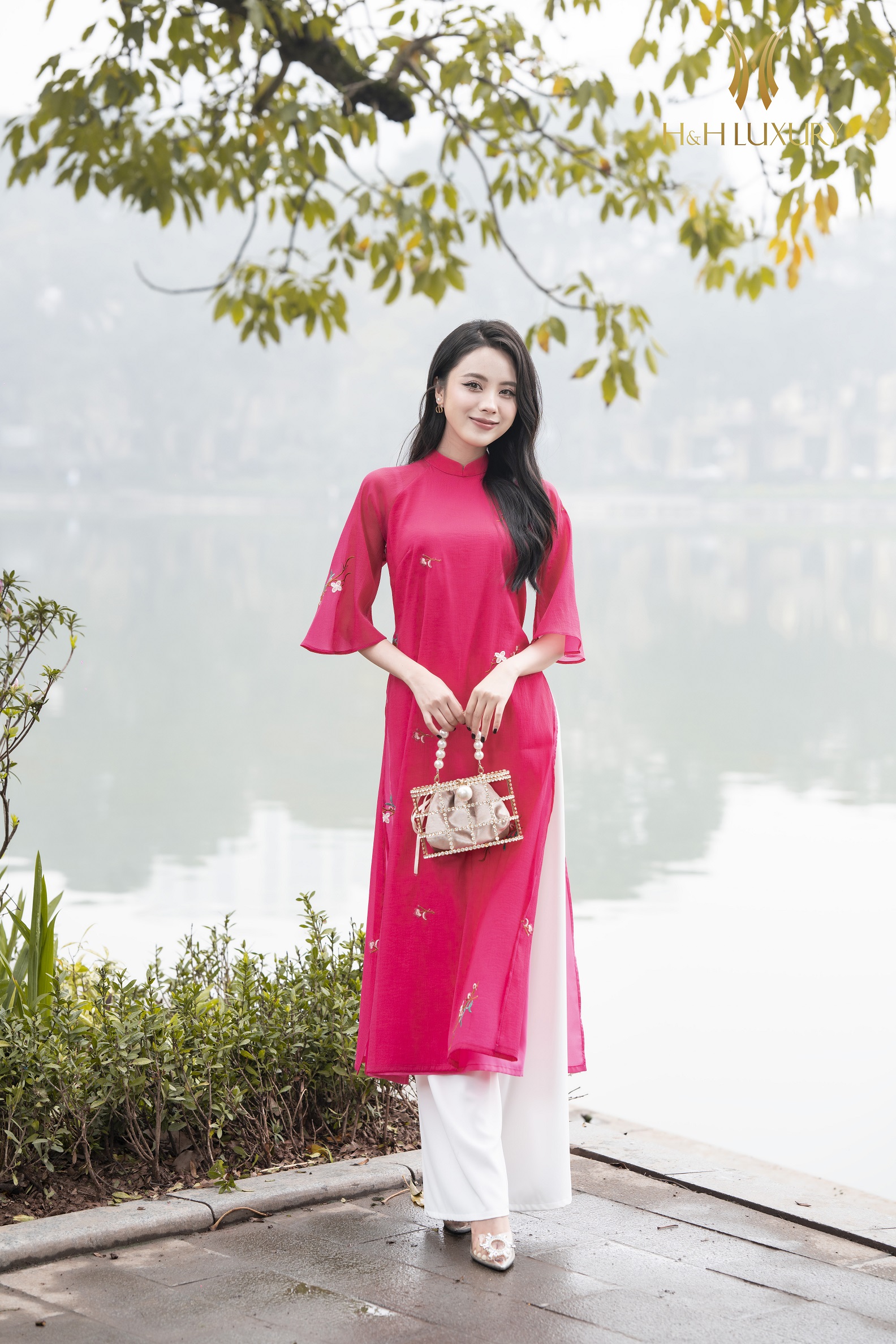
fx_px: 3173
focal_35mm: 85
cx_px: 448
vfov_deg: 23.9
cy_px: 672
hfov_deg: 16.1
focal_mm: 85
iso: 125
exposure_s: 1/200
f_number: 3.5
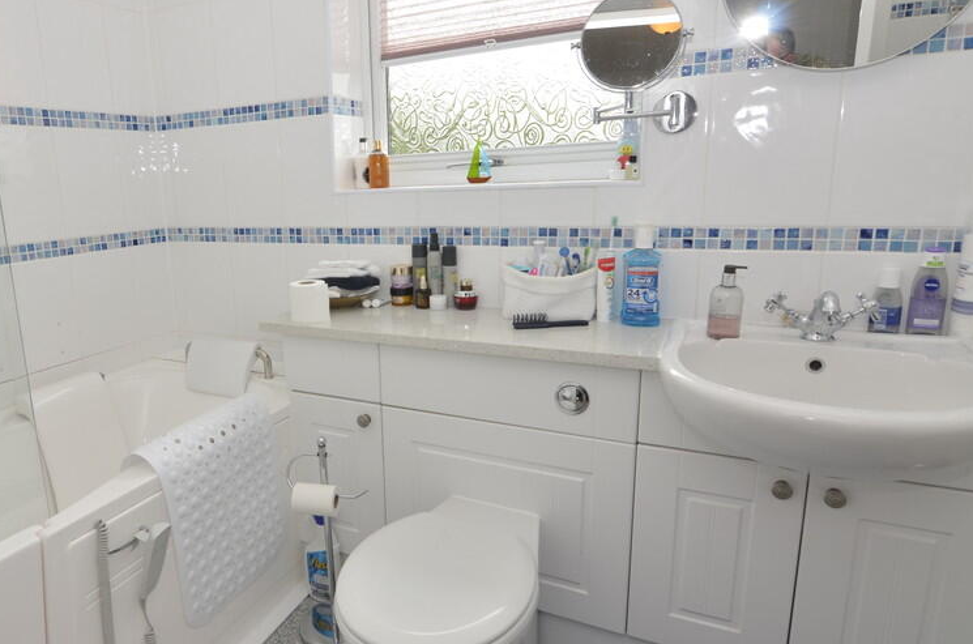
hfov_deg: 75.0
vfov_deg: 55.5
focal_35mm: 23
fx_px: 612
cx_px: 340
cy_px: 314
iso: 400
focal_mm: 11
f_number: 5.6
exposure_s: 1/125
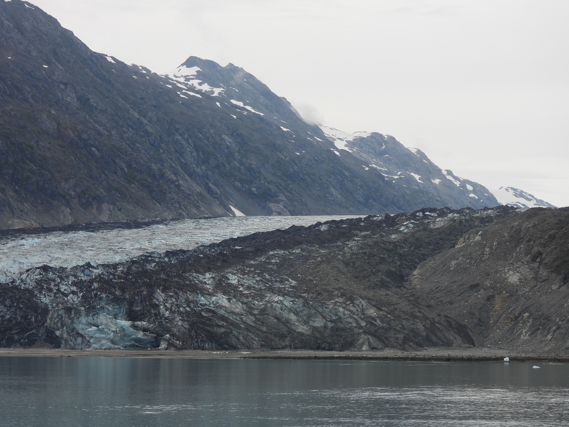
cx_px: 284
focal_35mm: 135
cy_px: 214
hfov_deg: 14.6
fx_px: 2219
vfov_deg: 11.0
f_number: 4
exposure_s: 1/640
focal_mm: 24.1
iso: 100
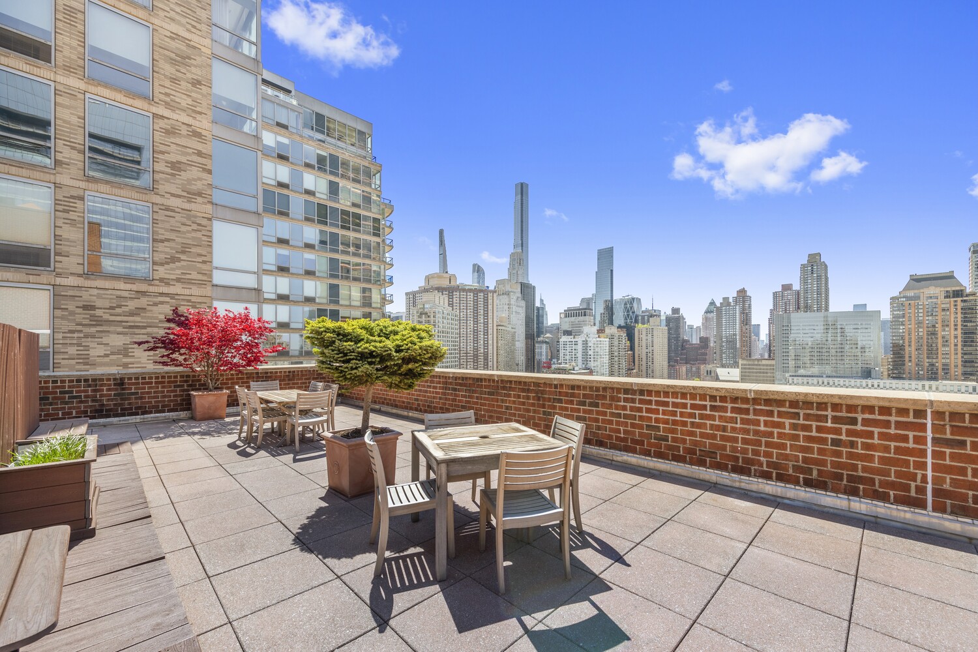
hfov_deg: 104.3
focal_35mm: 14
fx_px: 380
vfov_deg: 81.2
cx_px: 489
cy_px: 326
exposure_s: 1/160
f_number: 9
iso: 100
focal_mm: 14
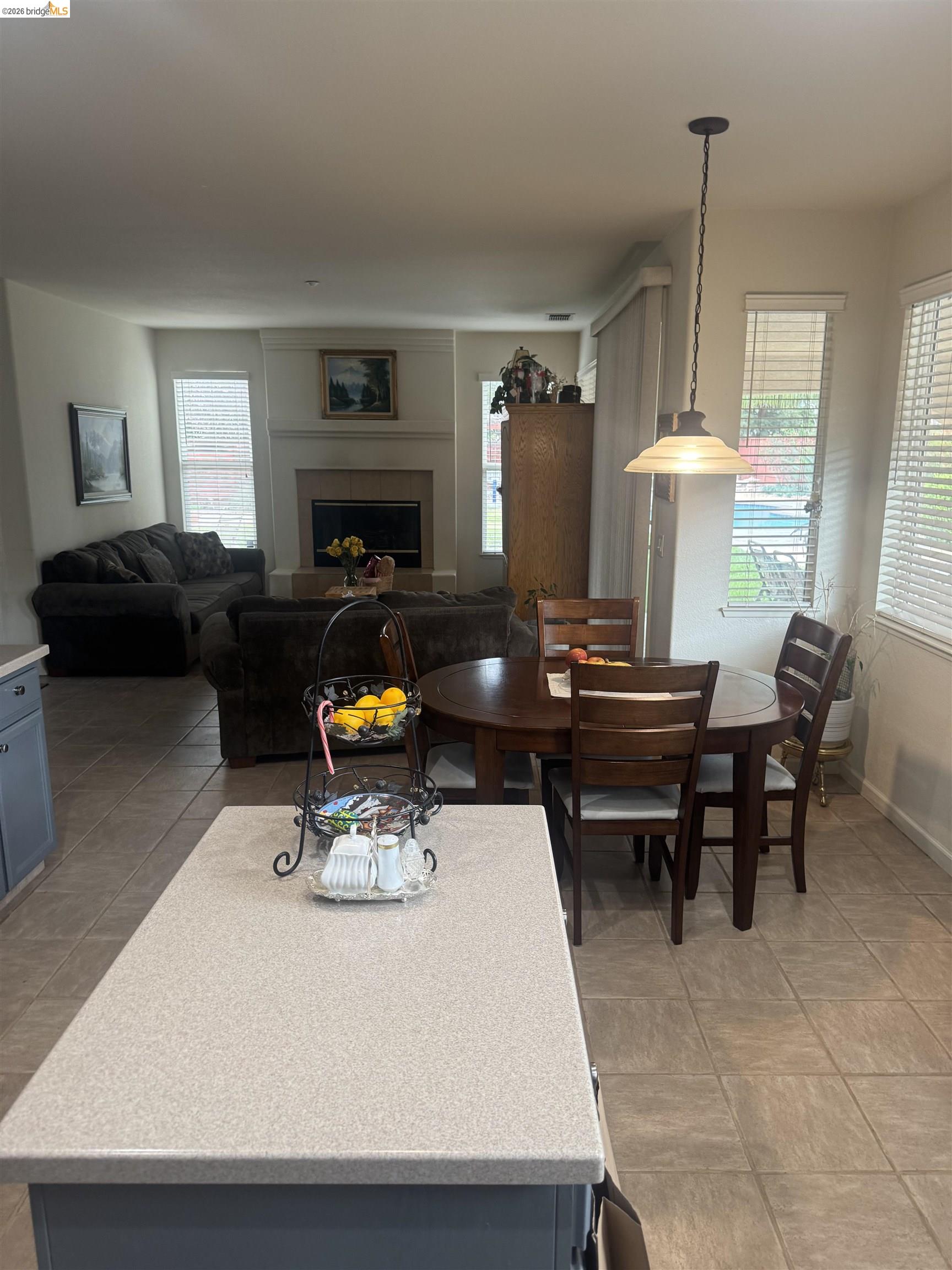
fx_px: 880
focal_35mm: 24
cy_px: 635
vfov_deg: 71.6
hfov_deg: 56.8
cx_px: 476
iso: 200
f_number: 1.78
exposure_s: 1/60
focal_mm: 6.76
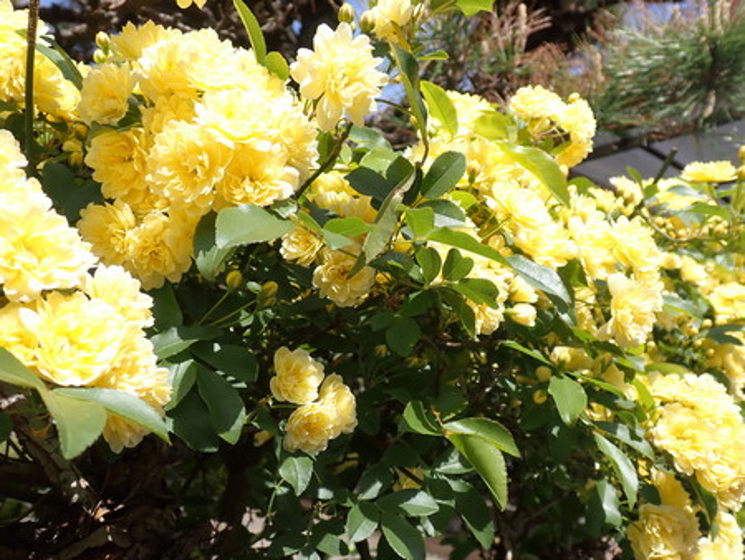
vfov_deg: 44.2
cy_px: 280
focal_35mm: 32
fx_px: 689
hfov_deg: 56.8
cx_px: 372
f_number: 3.2
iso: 100
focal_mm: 5.79
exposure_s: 1/800
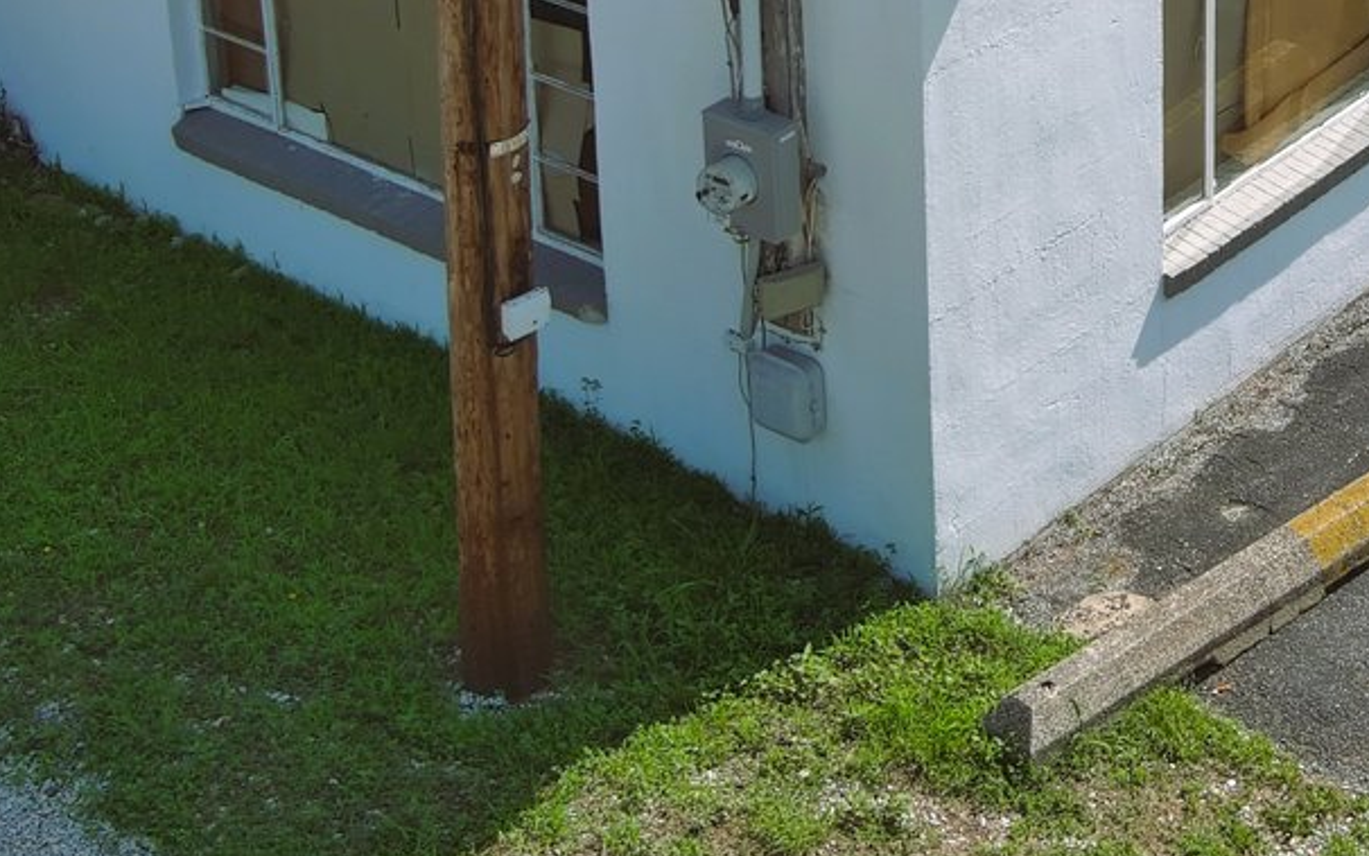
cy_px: -277
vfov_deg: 15.0
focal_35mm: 83
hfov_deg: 24.3
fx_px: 3097
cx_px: 1189
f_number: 2.8
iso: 100
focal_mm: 10.57
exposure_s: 1/1250
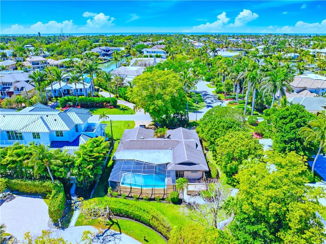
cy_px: 122
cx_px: 163
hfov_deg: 71.6
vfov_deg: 56.7
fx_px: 226
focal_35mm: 24
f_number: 2.8
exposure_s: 1/5000
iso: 170
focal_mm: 12.29
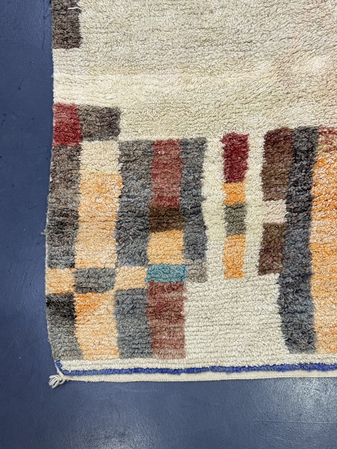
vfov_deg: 39.7
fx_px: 623
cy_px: 224
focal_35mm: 48
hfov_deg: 30.3
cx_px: 168
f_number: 1.78
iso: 80
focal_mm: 6.76
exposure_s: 1/50
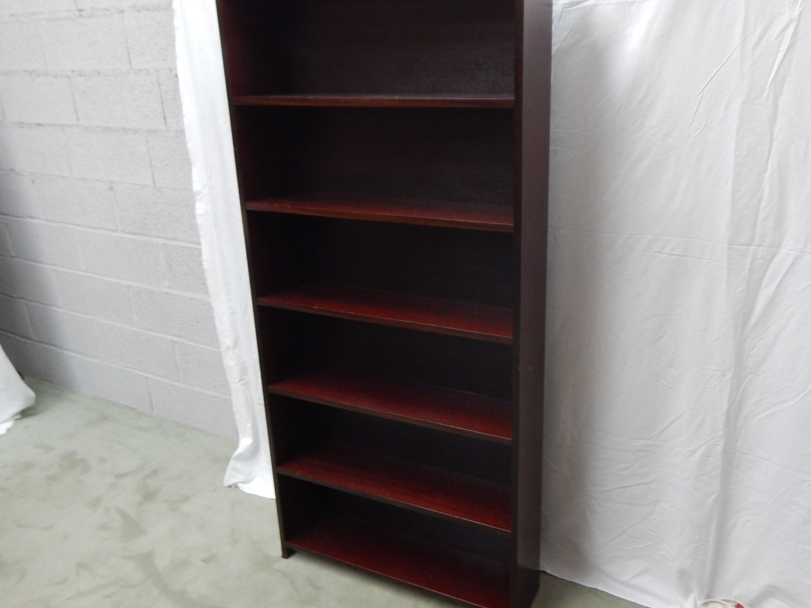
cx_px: 458
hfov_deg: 63.2
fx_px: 656
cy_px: 274
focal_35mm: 28
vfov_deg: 49.7
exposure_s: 1/13
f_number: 3
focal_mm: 4
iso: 400
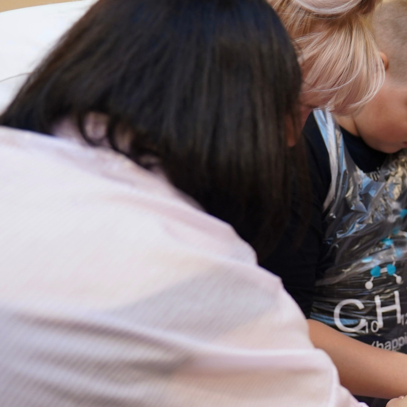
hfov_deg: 20.8
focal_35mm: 75
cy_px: 207
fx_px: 998
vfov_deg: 23.1
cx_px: 540
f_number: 2.8
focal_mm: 31
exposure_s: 1/60
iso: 500
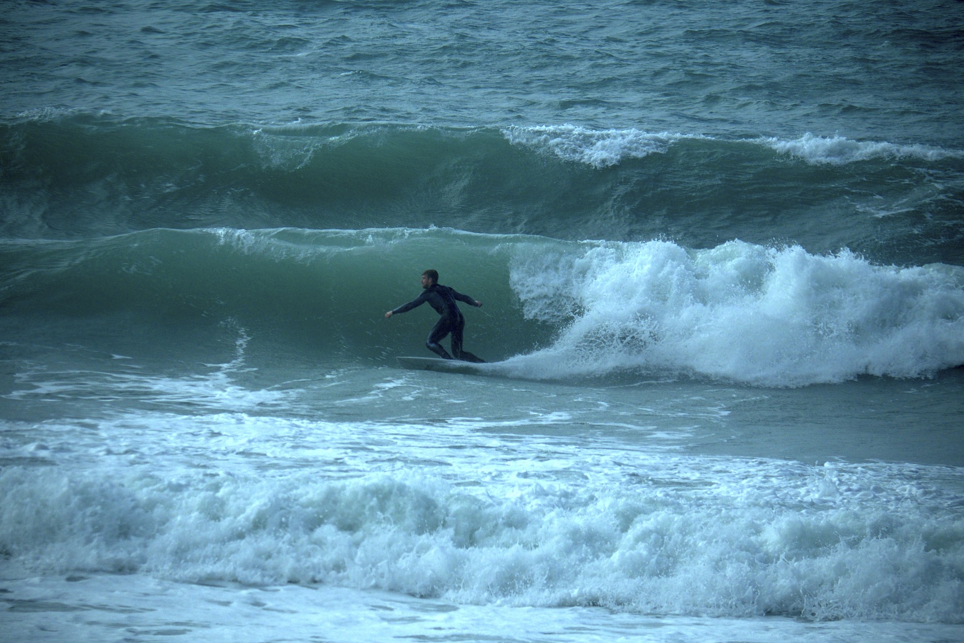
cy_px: 322
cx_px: 482
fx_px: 9238
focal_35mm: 345
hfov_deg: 6.0
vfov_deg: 4.0
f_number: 6.7
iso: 500
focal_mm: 230
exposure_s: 1/4000
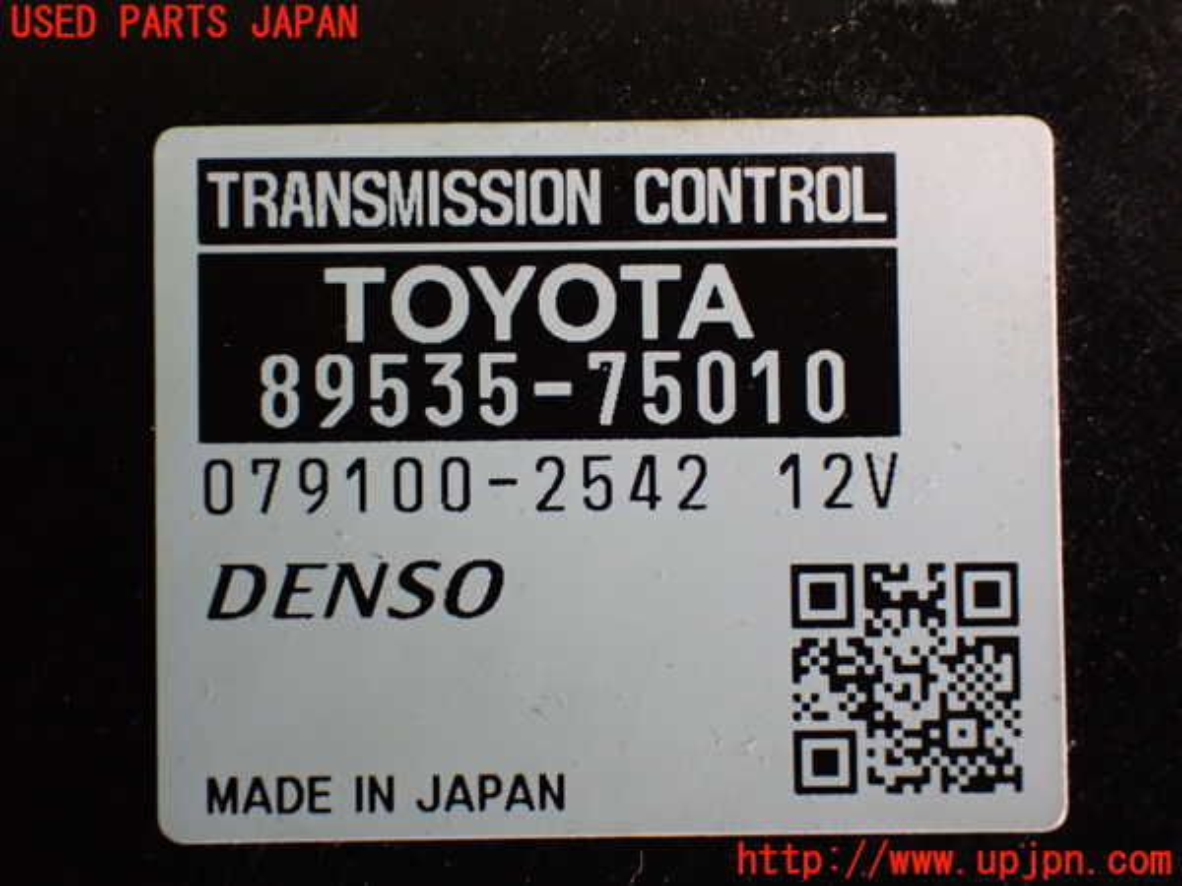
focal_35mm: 58
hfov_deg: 33.2
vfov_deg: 25.2
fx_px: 1980
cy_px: 443
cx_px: 591
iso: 1000
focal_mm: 10.35
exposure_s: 1/60
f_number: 3.5
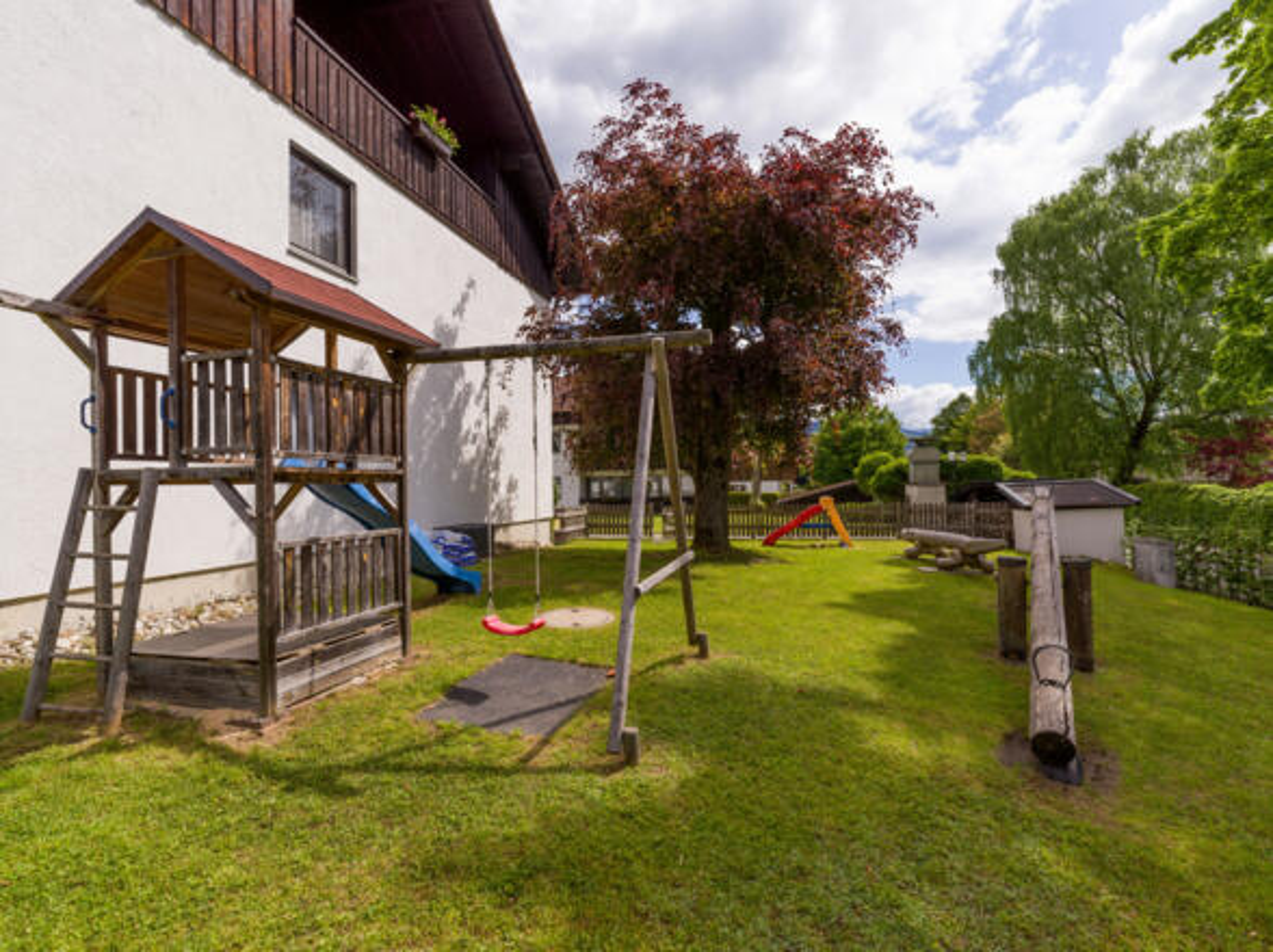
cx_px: 636
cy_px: 476
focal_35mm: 16
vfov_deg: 78.0
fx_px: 588
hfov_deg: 94.5
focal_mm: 21
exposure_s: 1/400
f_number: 9.5
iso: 200
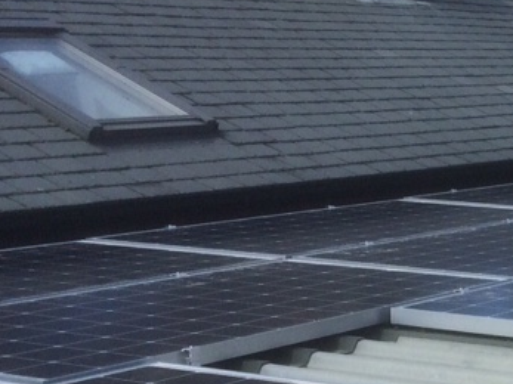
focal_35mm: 107
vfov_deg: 13.8
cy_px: 261
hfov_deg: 16.2
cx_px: 843
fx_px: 1585
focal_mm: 4.15
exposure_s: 1/1709
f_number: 2.2
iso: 32
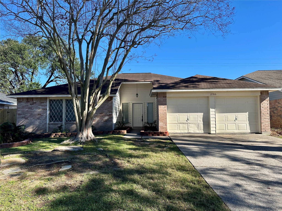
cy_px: 106
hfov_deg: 71.6
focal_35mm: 24
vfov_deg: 56.8
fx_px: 196
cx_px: 141
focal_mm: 6.86
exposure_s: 1/2525
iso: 80
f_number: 1.78
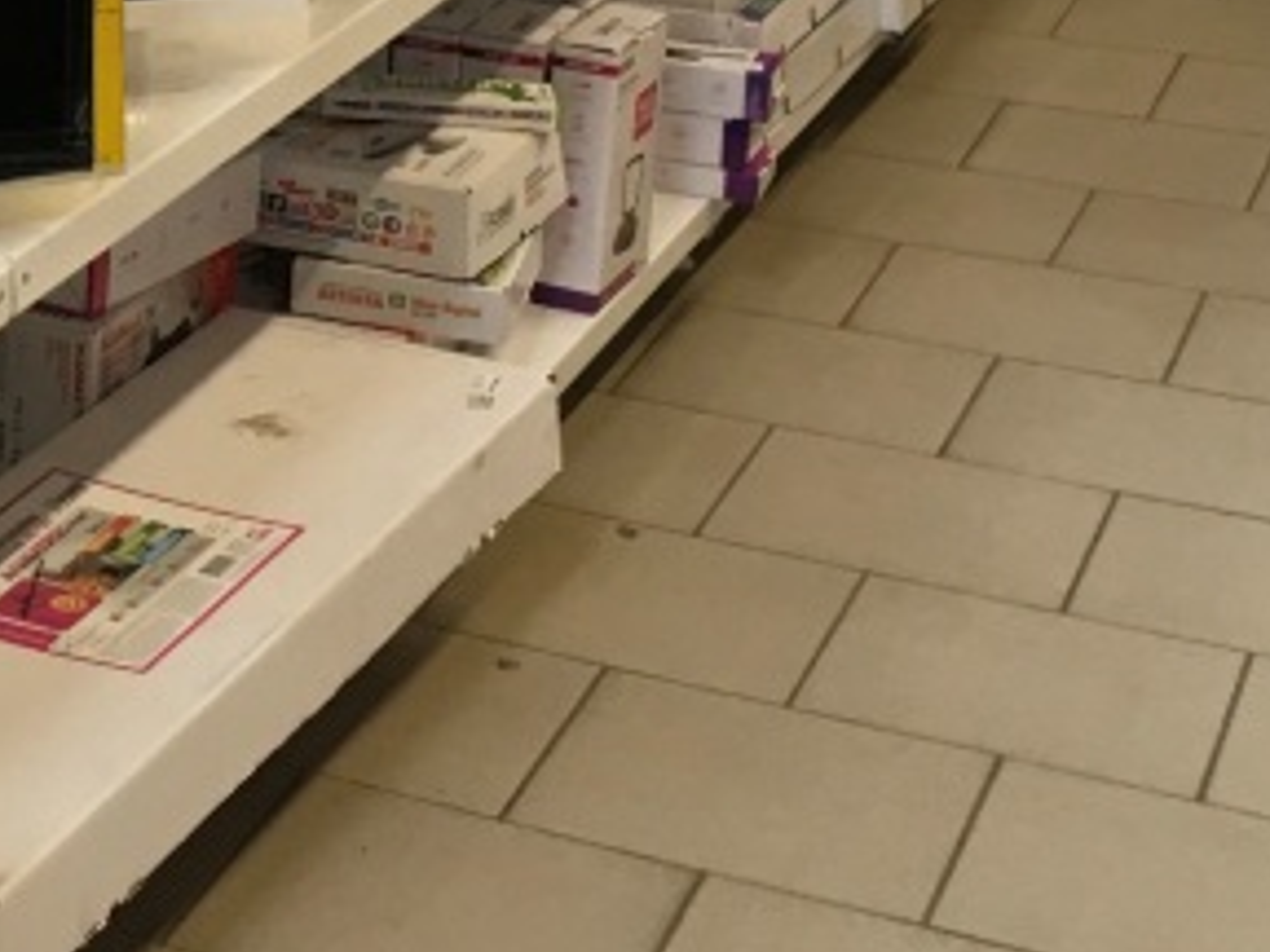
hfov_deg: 17.6
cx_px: -467
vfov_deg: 14.0
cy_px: -176
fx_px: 3779
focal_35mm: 103
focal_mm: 4.15
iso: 40
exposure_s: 1/33
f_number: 2.2
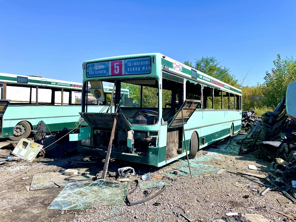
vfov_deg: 53.1
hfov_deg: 67.3
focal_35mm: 26
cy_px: 111
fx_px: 222
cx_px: 148
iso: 32
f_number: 1.6
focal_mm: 4.2
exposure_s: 1/3205
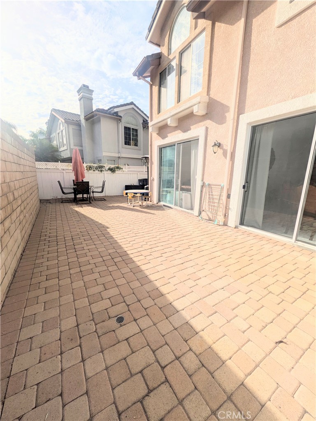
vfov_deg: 102.0
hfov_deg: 85.7
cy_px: 210
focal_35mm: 14
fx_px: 170
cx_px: 158
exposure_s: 1/4587
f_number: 2.2
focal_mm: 1.83
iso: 53
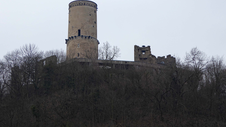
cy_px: 54
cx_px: 113
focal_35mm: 92
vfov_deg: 13.1
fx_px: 551
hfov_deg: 23.2
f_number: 4.8
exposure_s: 1/320
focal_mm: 15
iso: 80
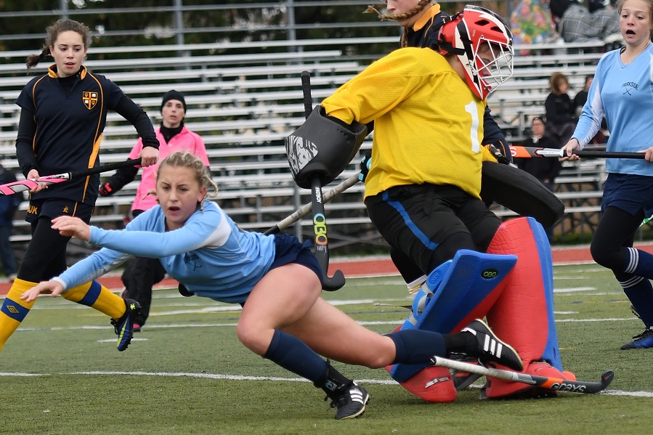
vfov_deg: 9.6
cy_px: 208
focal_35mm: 143
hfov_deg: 14.4
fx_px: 2585
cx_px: 364
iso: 500
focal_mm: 85
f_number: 2.8
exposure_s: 1/1000
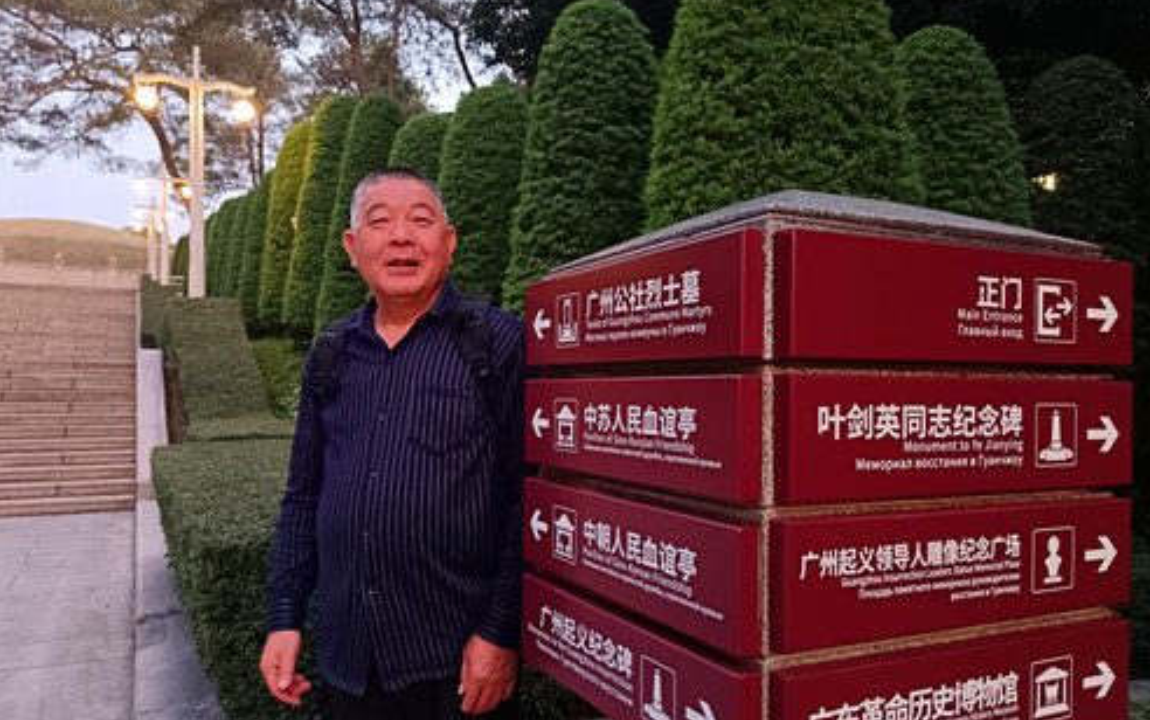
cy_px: 392
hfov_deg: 66.4
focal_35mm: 28
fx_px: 878
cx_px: 580
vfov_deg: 44.5
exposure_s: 1/16.7
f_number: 1.75
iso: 4876
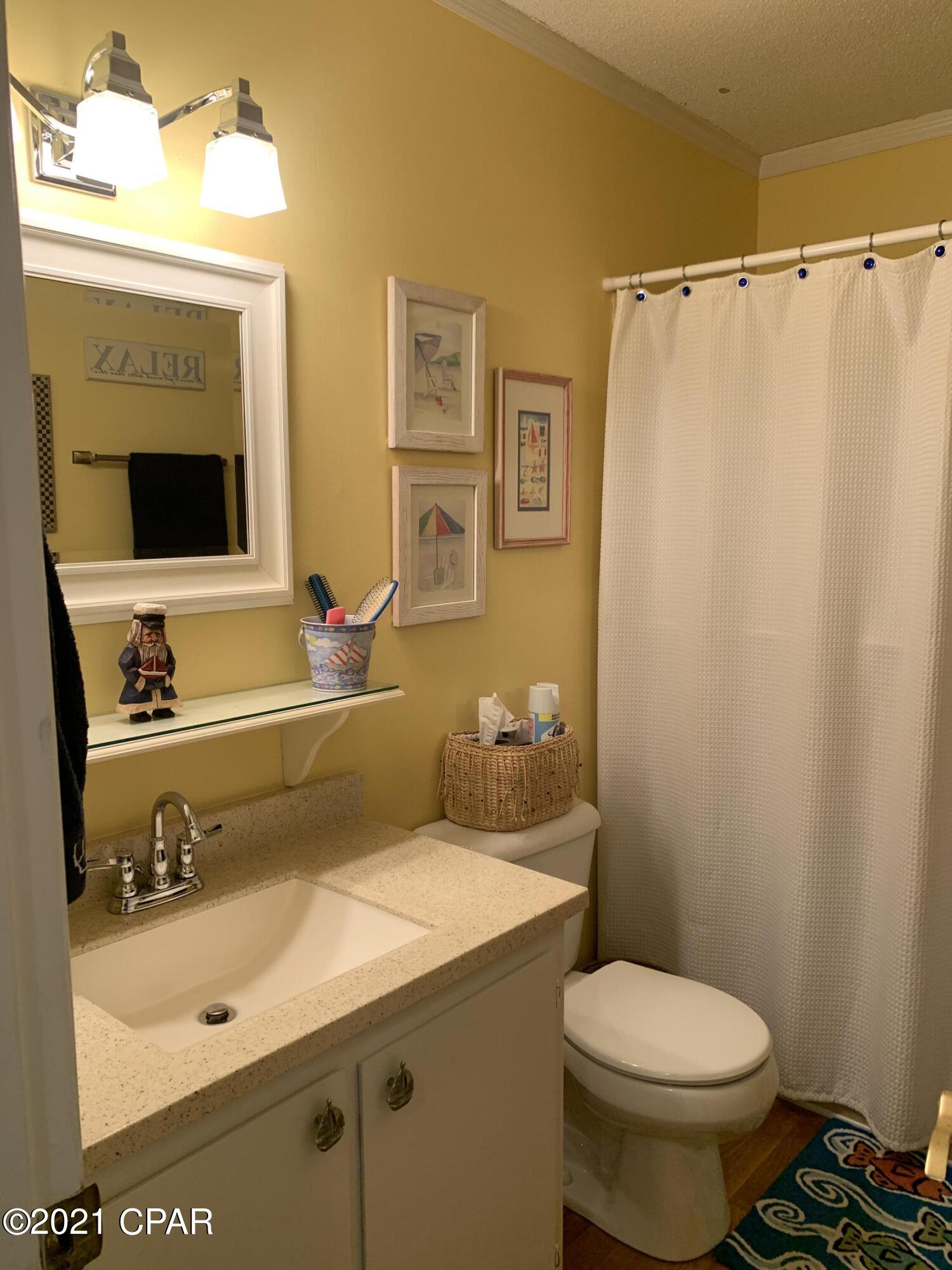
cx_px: 476
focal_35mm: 26
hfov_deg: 53.1
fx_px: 953
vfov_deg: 67.3
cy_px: 635
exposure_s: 1/60
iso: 80
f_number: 1.8
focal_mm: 4.25
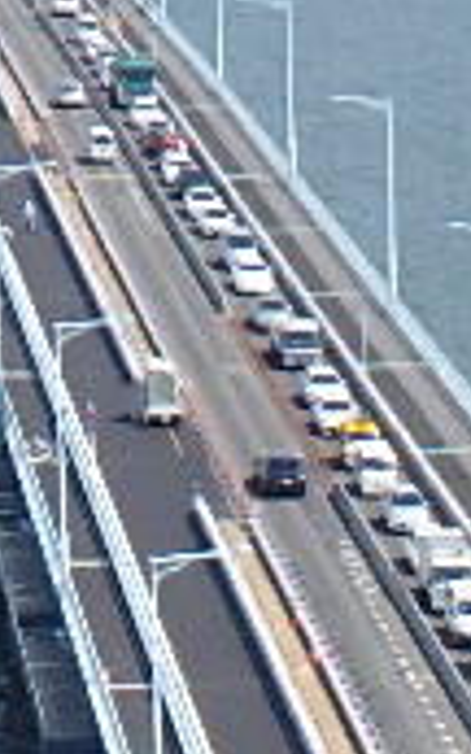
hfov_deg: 4.9
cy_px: 1386
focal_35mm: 267
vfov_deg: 7.6
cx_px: 584
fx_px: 5488
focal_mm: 6.1
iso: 125
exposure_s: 1/640
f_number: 4.6
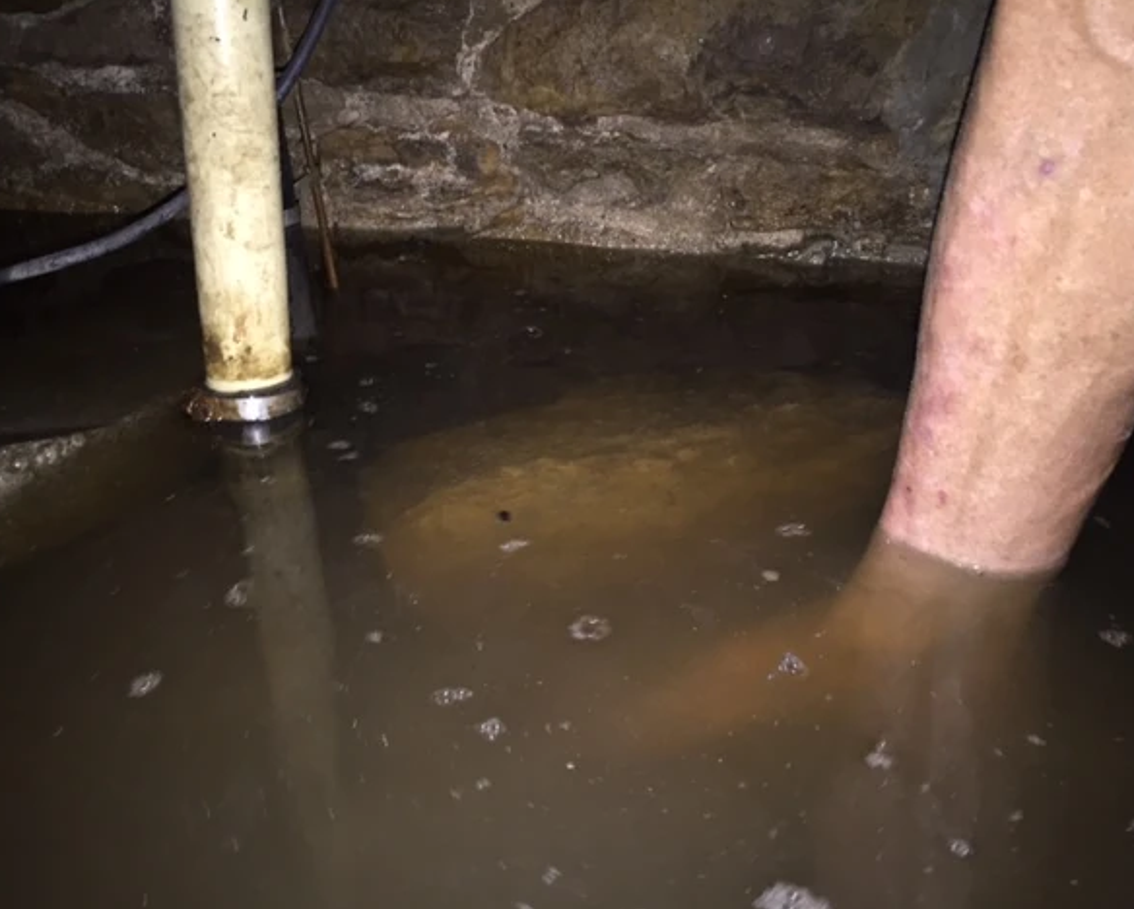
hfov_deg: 57.1
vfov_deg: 47.2
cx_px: 550
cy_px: 451
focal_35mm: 31
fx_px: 1041
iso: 125
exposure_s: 1/16
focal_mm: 4.15
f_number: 2.2
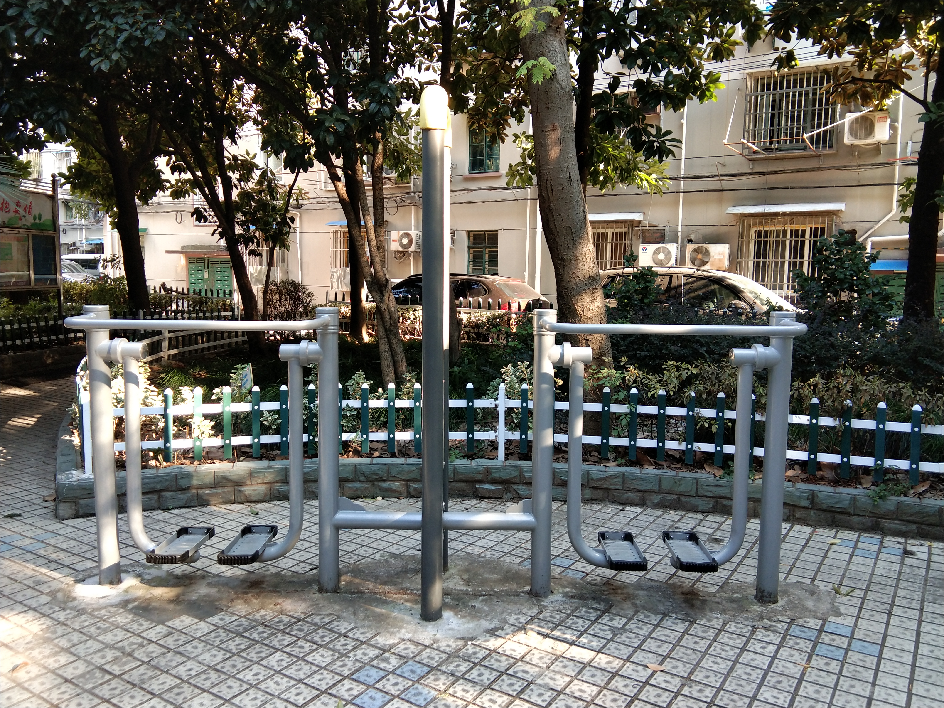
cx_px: 472
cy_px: 354
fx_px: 845
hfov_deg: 58.4
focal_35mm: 31
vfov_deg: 45.4
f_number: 2.2
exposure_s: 1/50
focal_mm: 3.69
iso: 64
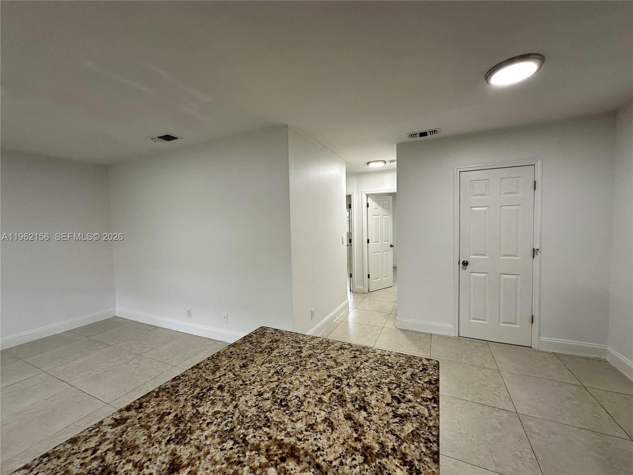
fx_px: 256
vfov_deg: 85.7
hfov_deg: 102.1
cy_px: 238
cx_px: 316
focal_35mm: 14
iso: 160
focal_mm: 2.22
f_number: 2.2
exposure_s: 1/120
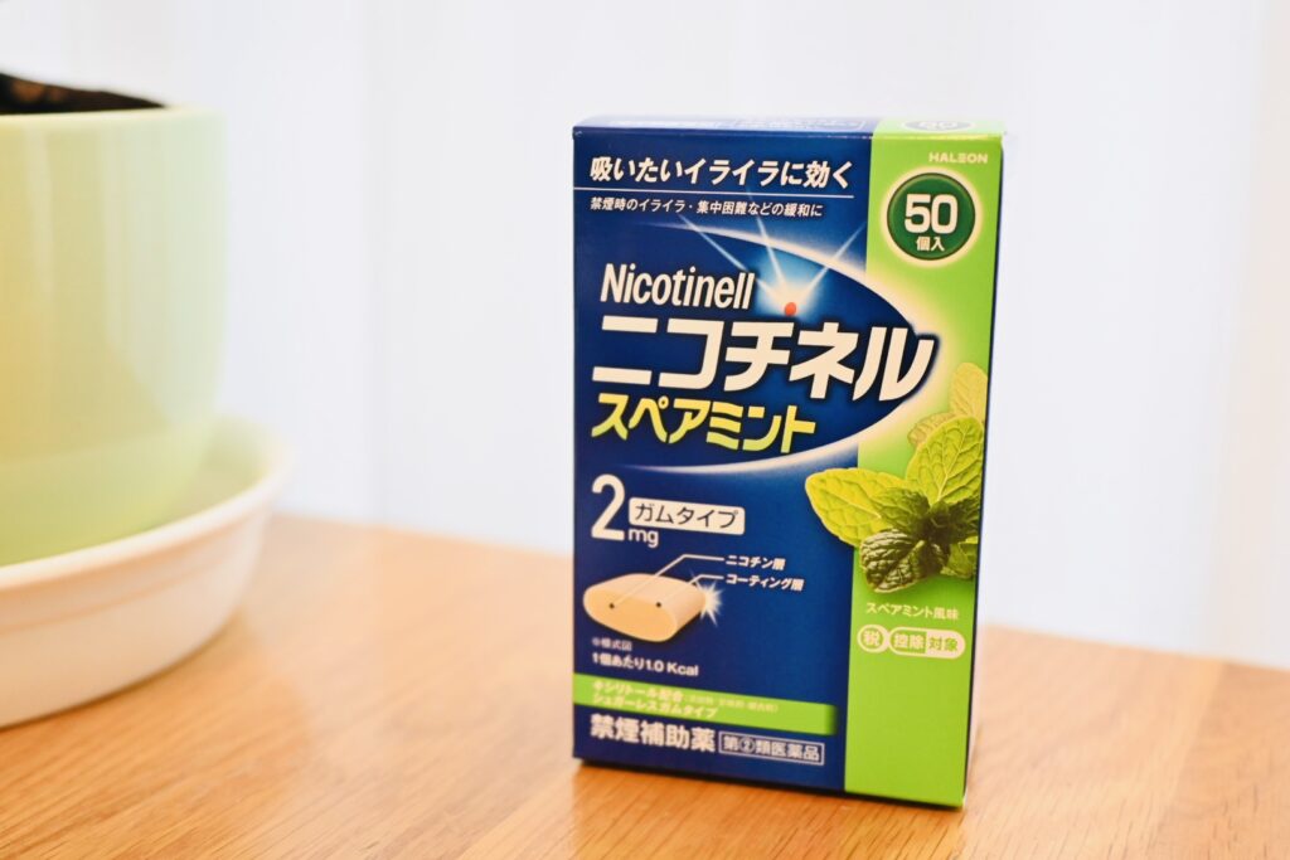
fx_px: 1505
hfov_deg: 46.4
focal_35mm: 42
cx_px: 645
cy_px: 430
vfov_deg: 31.9
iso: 1800
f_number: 2.8
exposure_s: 1/125
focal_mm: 28
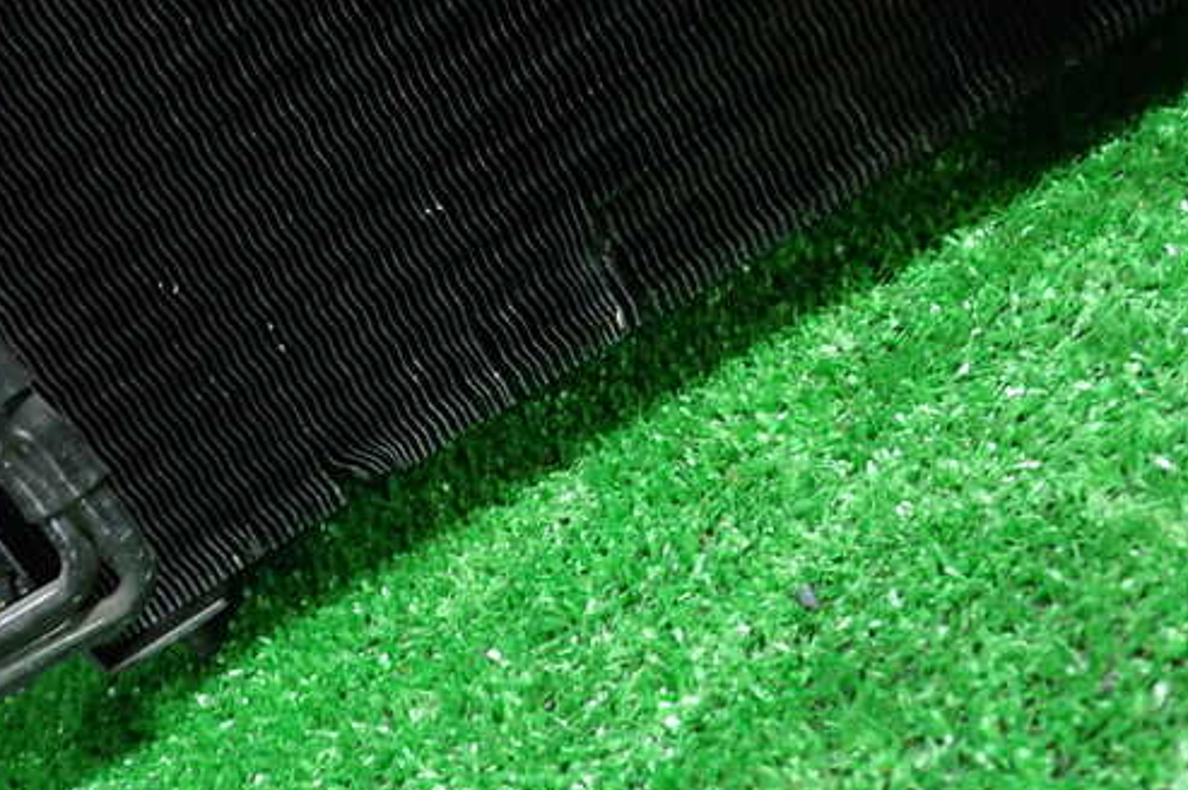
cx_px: 535
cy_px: 328
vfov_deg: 34.9
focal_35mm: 38
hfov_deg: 50.6
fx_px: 1253
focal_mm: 5.4
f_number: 2.3
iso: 640
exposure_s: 1/30
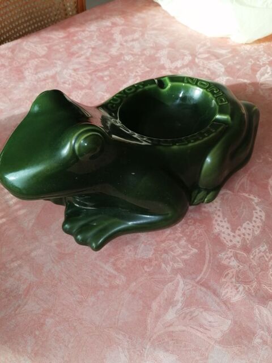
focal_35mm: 27
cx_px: 136
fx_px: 283
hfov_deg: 51.4
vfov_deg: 65.3
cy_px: 182
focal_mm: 4.75
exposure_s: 1/100
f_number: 1.8
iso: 64
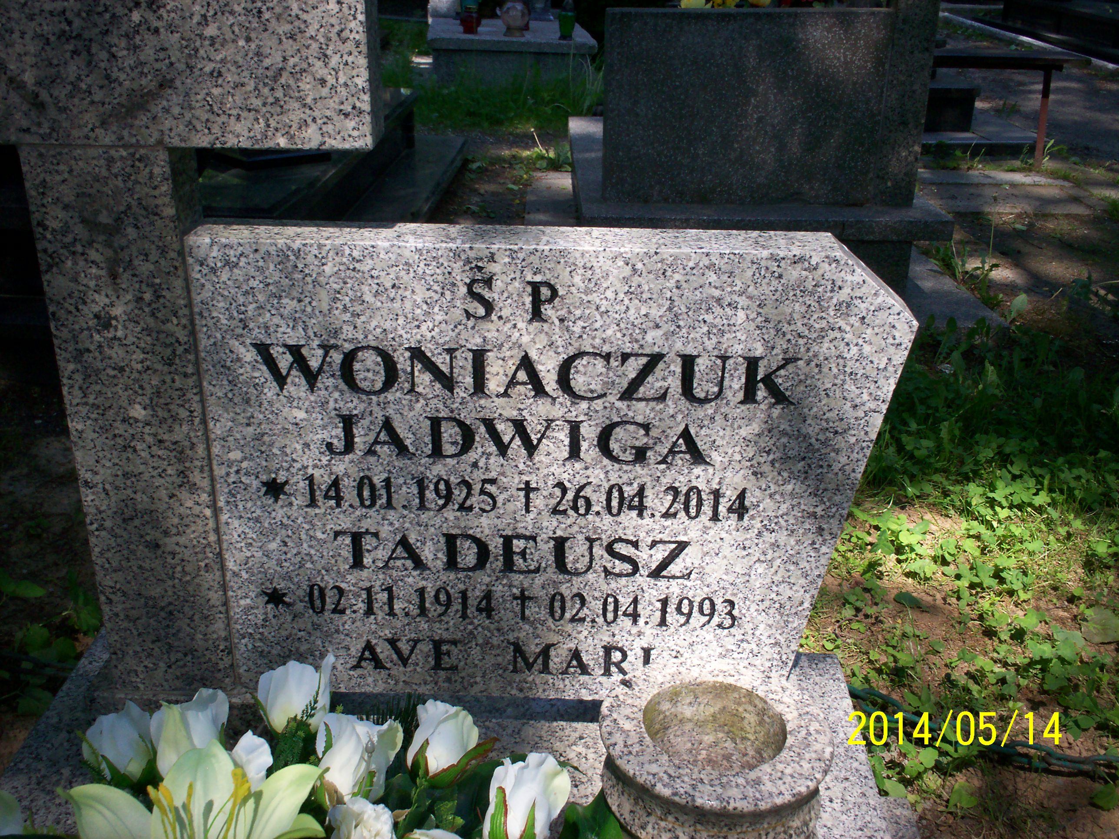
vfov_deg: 39.7
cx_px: 560
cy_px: 420
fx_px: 1164
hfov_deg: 51.4
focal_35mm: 36
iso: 100
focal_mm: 6
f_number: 4.5
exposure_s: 1/211
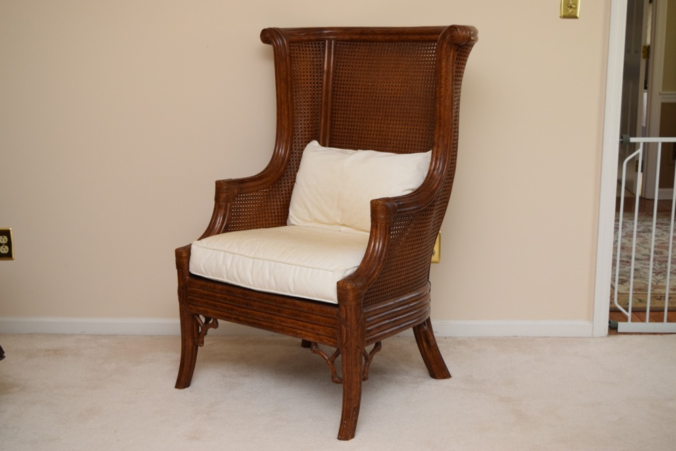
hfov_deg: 38.9
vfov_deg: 26.5
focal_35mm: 51
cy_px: 226
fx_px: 958
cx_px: 338
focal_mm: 34
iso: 800
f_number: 5
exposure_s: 1/100
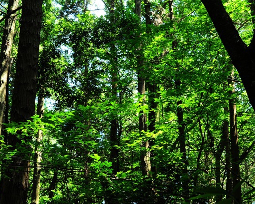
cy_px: 126
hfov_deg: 26.9
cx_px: 180
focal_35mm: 70
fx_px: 528
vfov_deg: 21.8
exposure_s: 1/200
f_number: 8
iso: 1600
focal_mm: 50
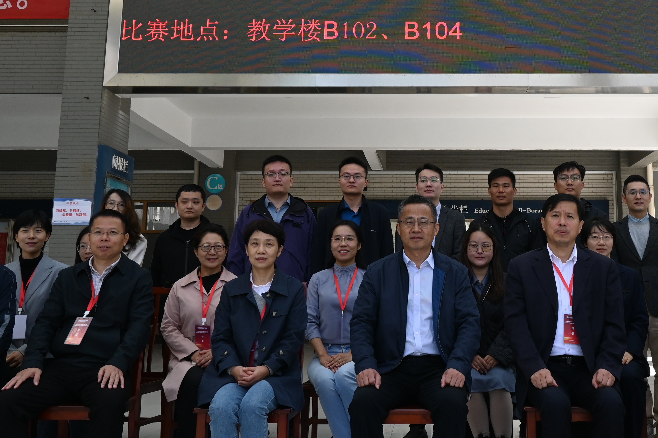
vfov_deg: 29.6
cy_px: 132
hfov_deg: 43.1
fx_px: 822
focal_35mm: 45
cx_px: 426
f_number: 5.6
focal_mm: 16
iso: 200
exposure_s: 1/250
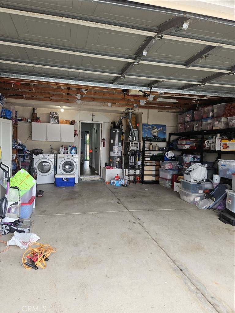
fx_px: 208
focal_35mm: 23
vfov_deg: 73.9
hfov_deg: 58.9
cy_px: 156
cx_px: 118
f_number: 1.8
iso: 40
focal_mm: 5.4
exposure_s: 1/120
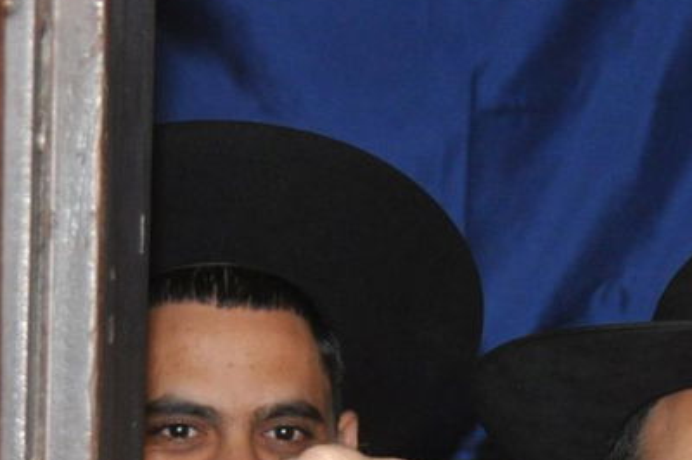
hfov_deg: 12.2
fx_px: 3227
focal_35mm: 168
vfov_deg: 8.0
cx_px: 574
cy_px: 751
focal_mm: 32
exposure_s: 1/60
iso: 800
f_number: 4
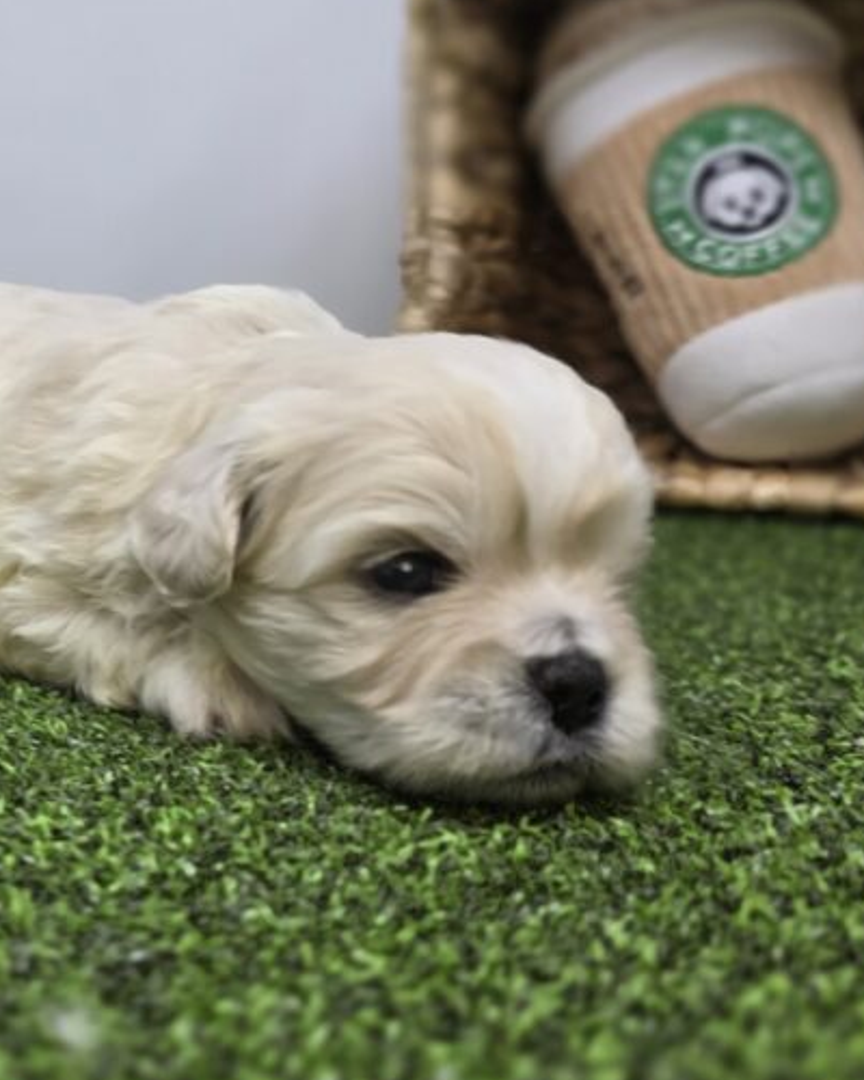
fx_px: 1470
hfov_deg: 30.4
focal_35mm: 46
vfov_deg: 40.2
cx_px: -2
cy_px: 456
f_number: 1.7
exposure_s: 1/120
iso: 50
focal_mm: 6.3
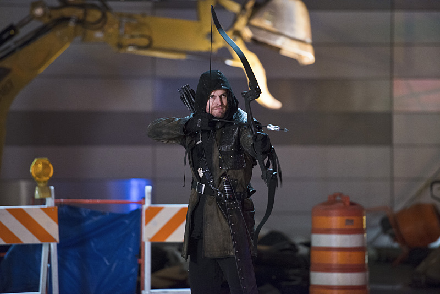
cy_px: 147
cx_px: 220
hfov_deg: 10.3
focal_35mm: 200
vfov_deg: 6.9
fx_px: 2445
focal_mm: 200
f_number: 2.8
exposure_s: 1/60
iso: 3200
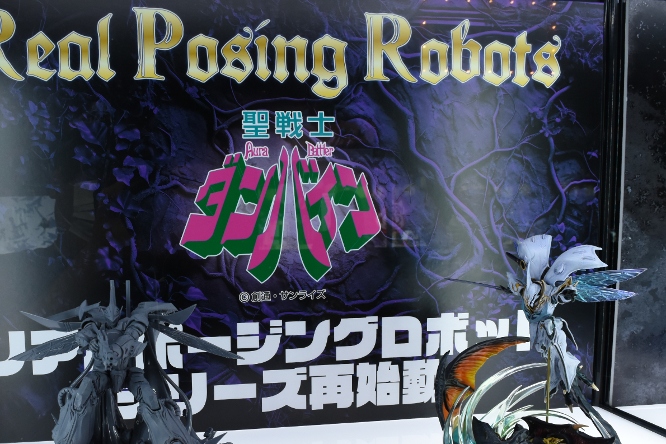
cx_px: 248
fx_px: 906
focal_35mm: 49
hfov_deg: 40.1
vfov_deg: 27.3
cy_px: 297
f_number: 8
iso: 640
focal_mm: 24
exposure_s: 1/160
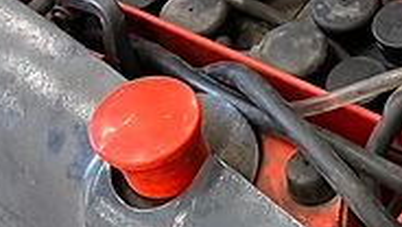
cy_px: 153
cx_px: 577
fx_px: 1313
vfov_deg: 9.9
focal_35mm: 123
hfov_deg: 16.1
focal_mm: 5.1
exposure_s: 1/50
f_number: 1.6
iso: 320
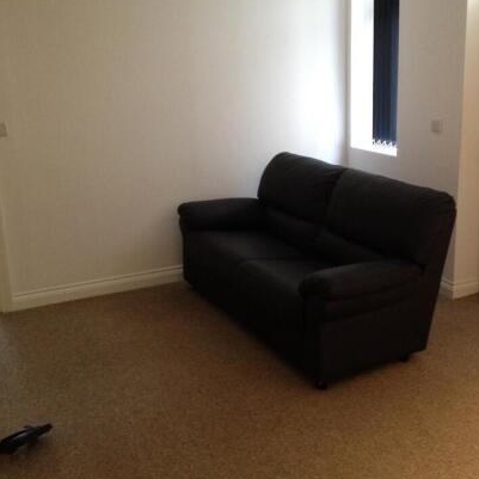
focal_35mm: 45
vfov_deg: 37.5
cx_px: 347
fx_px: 704
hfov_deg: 36.8
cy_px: 229
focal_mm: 4.28
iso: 250
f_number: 2.4
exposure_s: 1/20
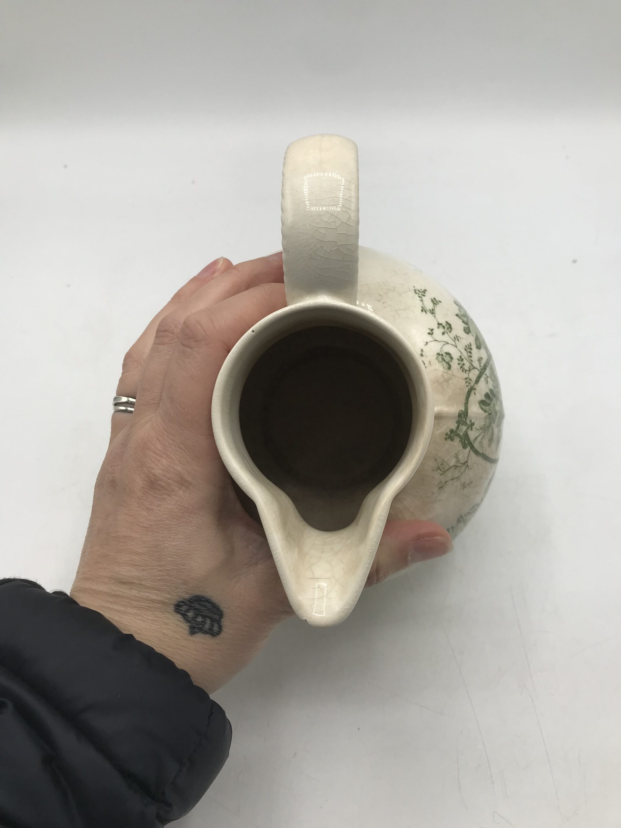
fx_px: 670
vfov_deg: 63.4
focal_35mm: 28
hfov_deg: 49.7
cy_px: 414
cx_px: 310
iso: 20
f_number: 1.8
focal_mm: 3.99
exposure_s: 1/833
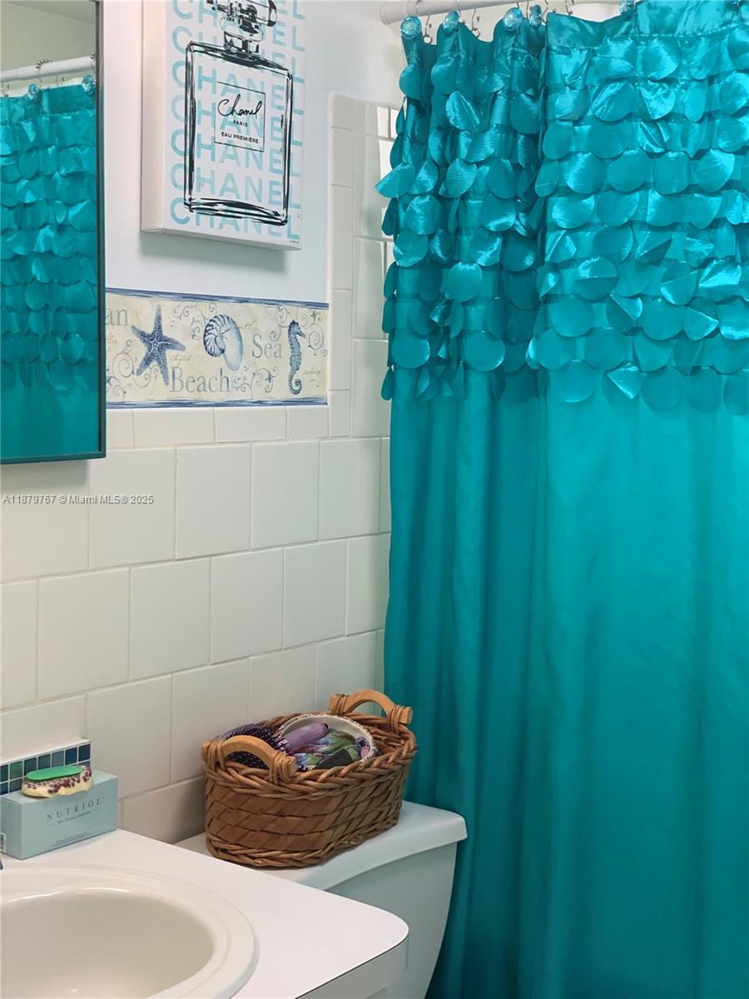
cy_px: 500
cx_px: 374
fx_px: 1500
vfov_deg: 36.8
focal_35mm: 52
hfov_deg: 28.0
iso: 64
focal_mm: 6
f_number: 2.4
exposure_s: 1/120
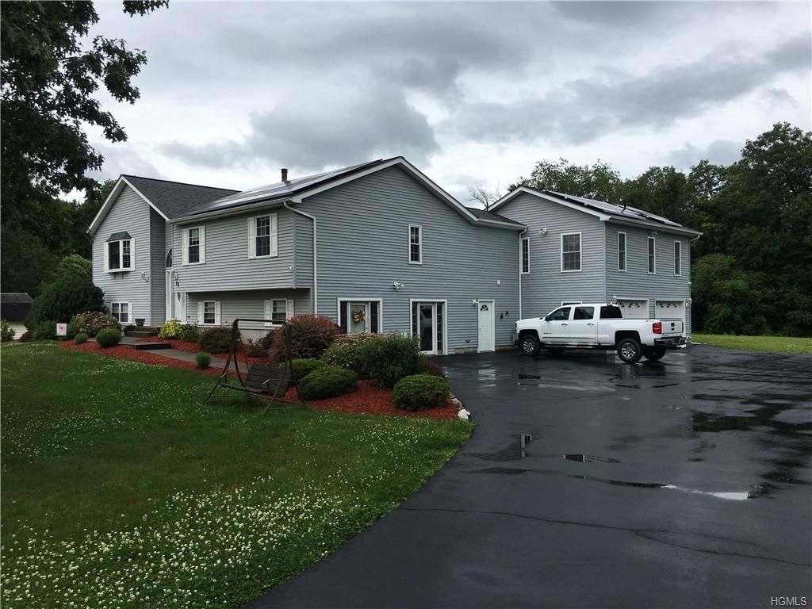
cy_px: 304
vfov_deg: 48.2
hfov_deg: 61.7
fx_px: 680
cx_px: 406
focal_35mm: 29
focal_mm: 4.15
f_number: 2.2
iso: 25
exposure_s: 1/2137
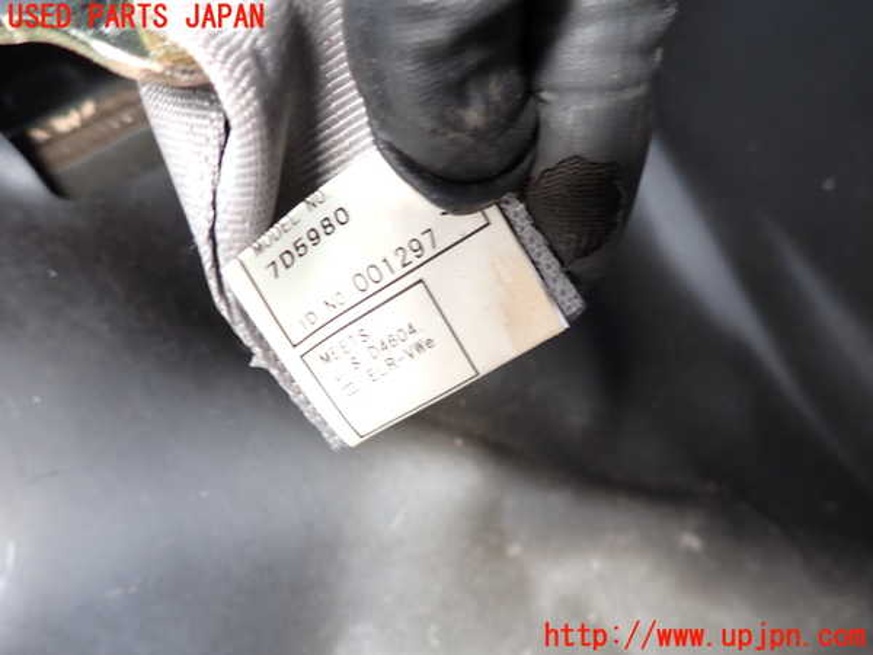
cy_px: 328
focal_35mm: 25
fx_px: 630
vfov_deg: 54.9
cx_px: 436
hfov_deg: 69.4
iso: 200
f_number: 2
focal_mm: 4.5
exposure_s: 1/60
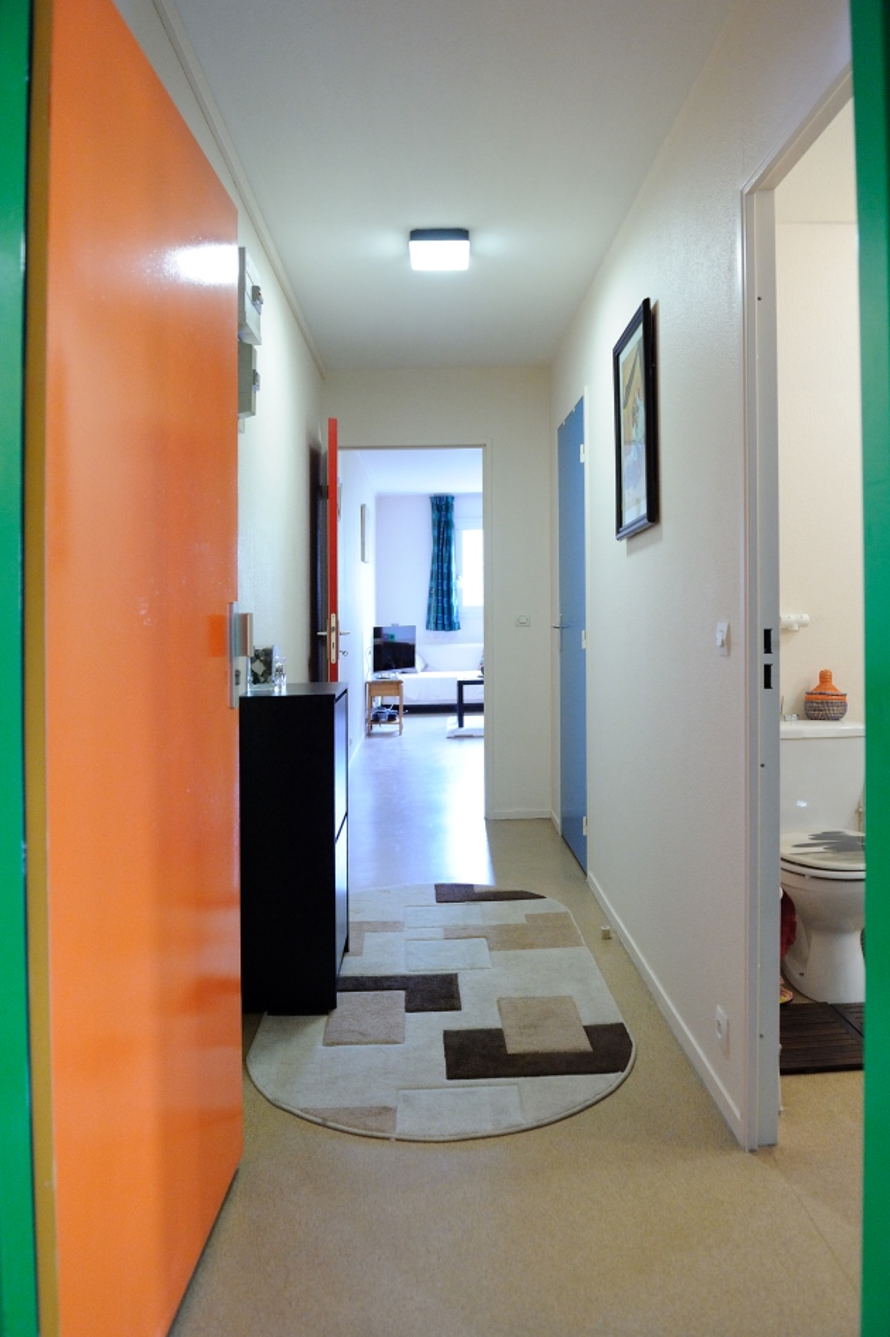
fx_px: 965
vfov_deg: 69.4
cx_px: 462
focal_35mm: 26
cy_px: 675
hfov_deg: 49.5
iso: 4000
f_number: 3.5
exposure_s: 1/100
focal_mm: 24
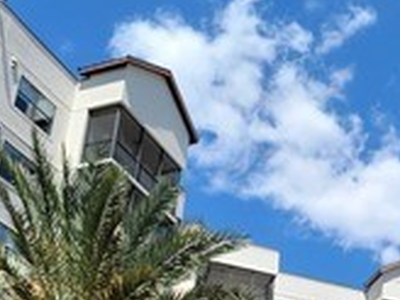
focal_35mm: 61
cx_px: 407
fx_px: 705
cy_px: 312
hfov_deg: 29.4
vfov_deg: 22.9
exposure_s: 1/726
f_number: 1.8
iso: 20
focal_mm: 7
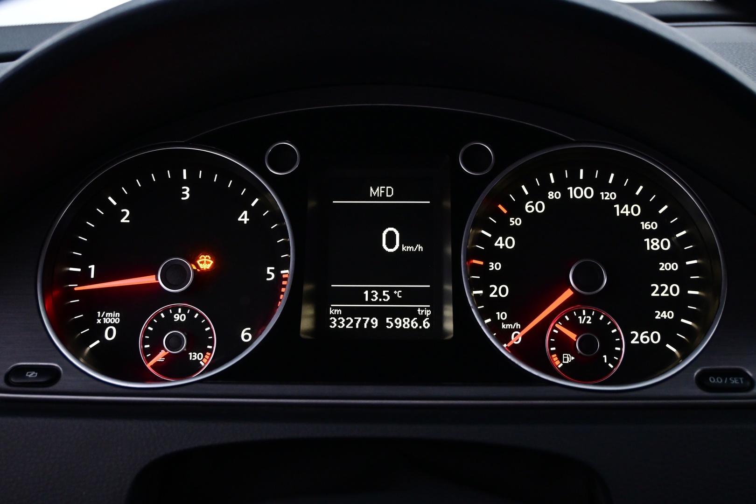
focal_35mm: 42
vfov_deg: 31.9
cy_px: 252
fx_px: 882
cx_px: 378
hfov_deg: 46.4
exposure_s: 1/25
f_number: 4.5
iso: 1600
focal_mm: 28
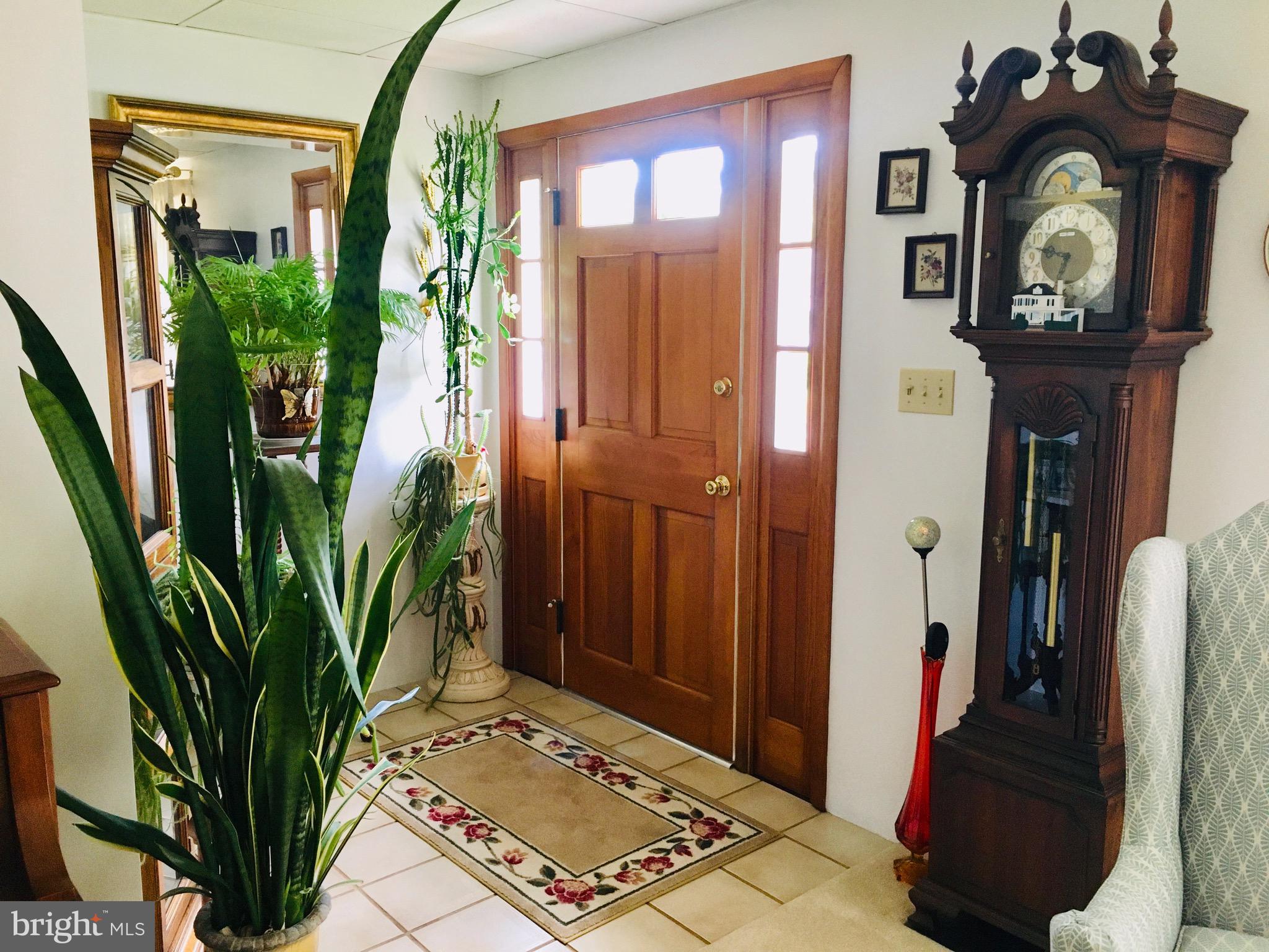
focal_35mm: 29
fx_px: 1063
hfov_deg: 61.7
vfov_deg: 48.2
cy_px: 476
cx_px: 634
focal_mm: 4.15
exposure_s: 1/30
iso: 160
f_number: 2.2
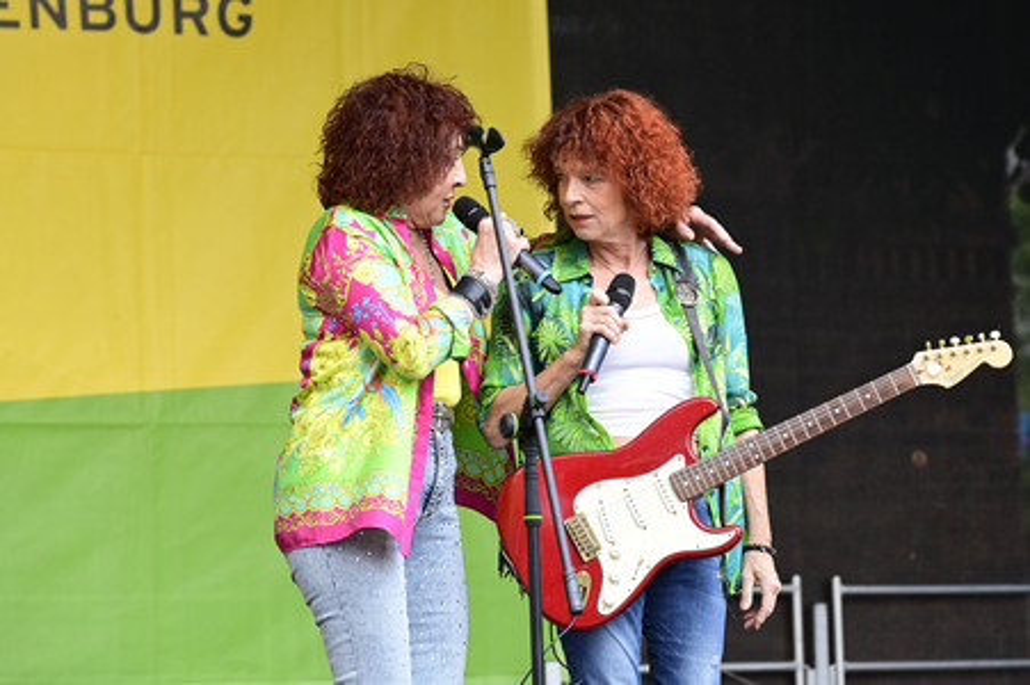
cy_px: 342
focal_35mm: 135
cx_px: 515
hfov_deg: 15.2
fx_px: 3860
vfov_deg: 10.1
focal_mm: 135
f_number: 5
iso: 500
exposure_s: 1/200
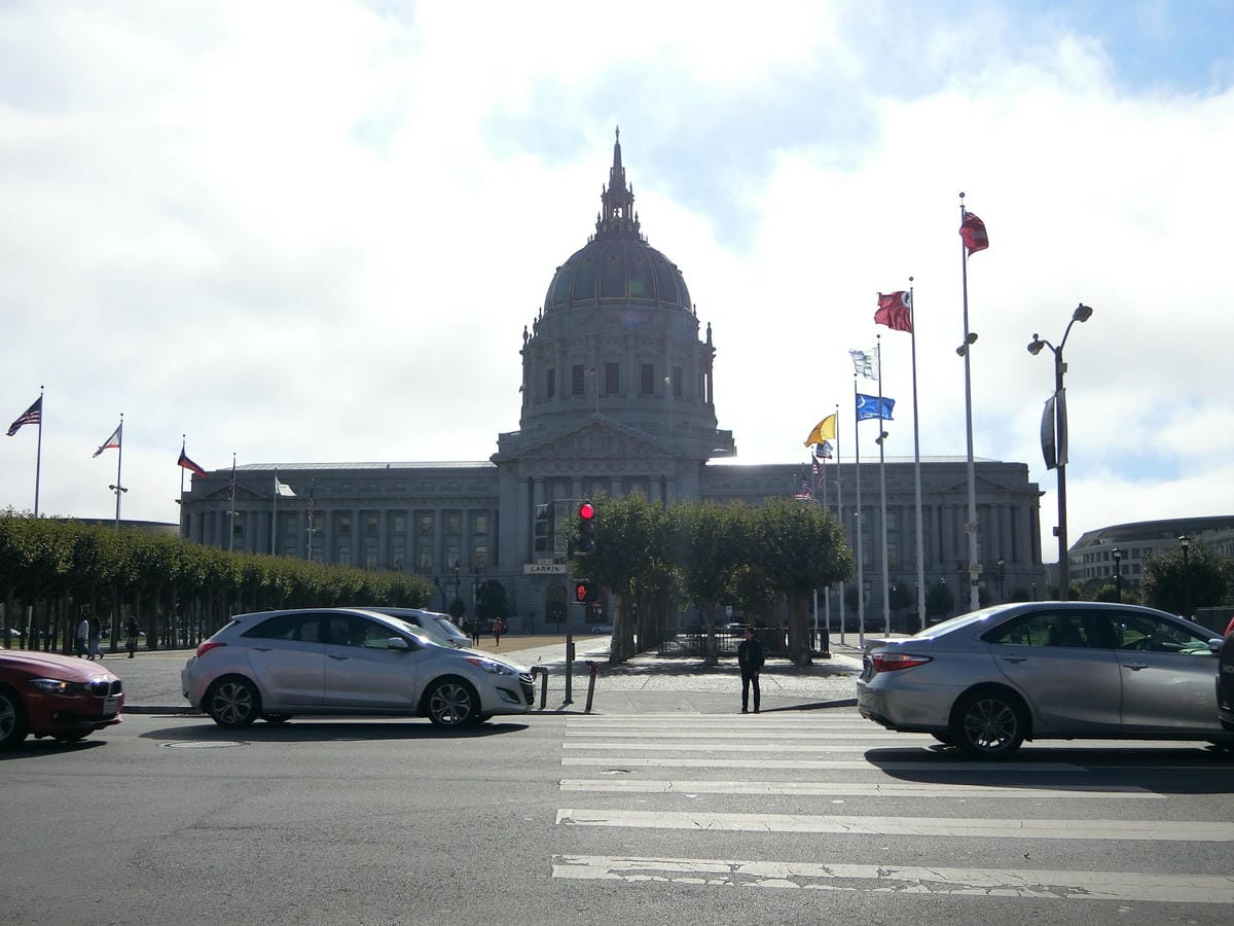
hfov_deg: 47.9
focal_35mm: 39
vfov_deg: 36.8
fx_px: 1390
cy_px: 463
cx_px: 617
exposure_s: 1/320
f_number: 9.4
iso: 80
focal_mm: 8.3
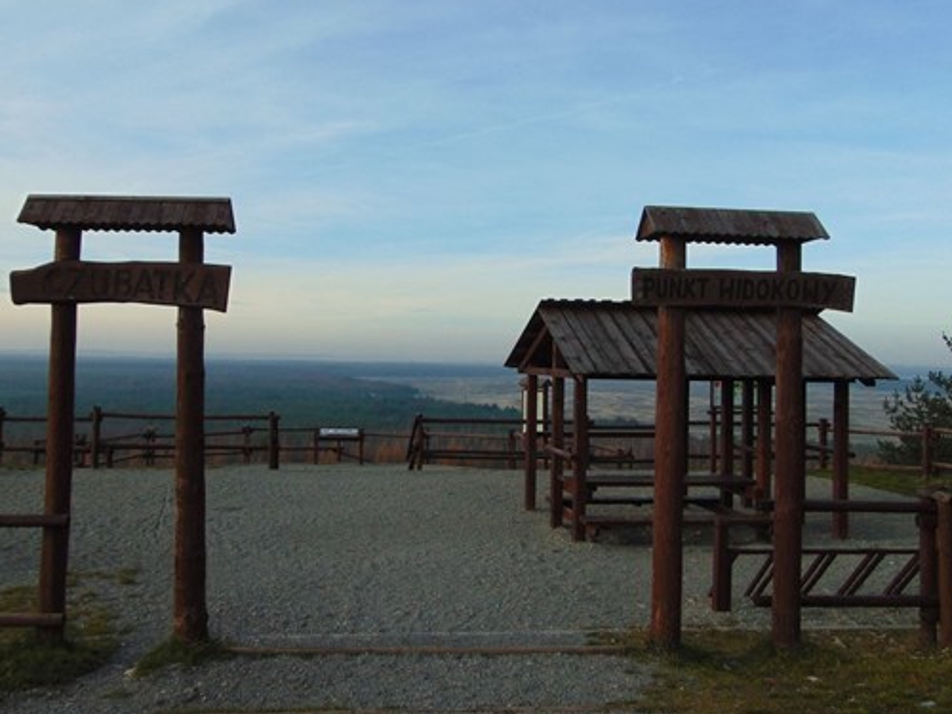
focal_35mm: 32
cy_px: 343
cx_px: 411
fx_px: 880
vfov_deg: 44.2
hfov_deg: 56.6
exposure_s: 1/800
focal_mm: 4.5
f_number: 3
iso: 80
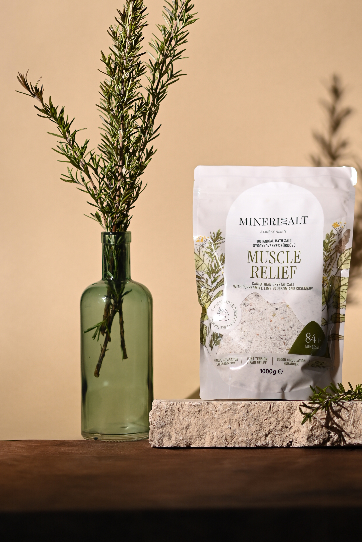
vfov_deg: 17.4
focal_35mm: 117
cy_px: 181
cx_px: 245
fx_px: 1763
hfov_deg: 11.7
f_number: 2.2
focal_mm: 85
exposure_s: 1/160
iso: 160
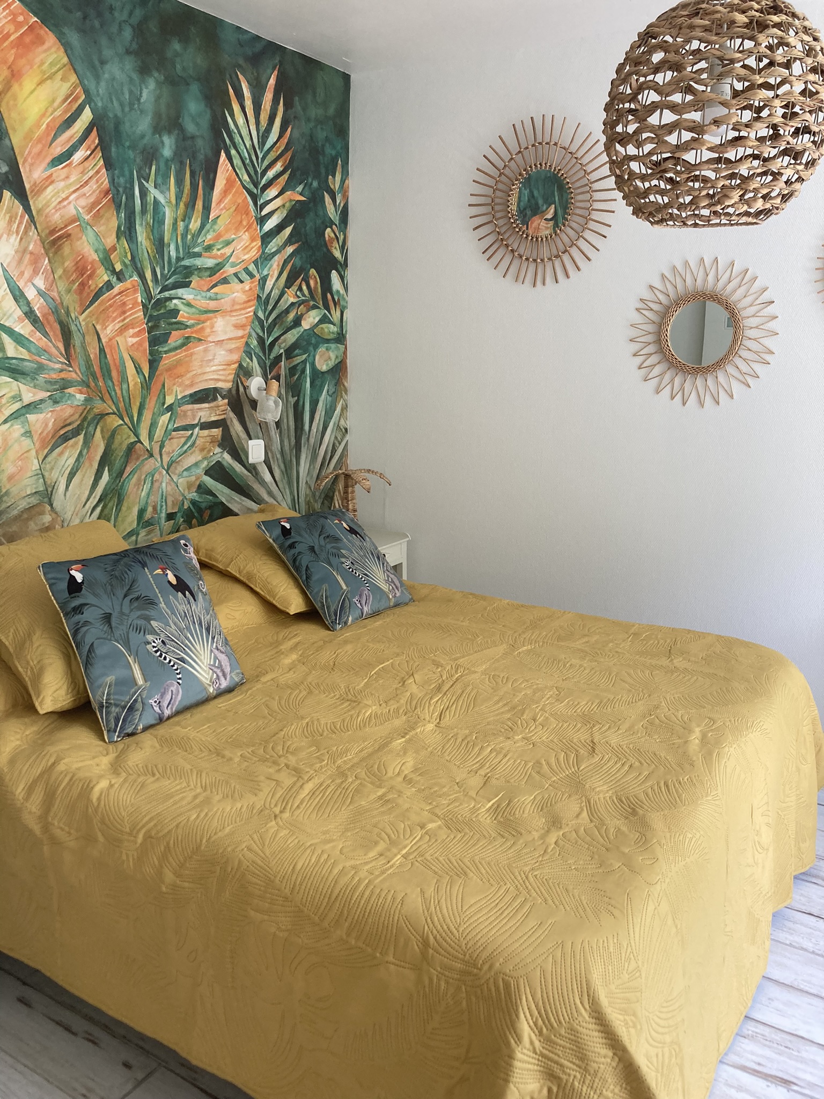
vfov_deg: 63.4
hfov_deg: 49.7
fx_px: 889
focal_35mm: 28
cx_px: 412
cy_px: 550
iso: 80
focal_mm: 3.99
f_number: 1.8
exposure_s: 1/91
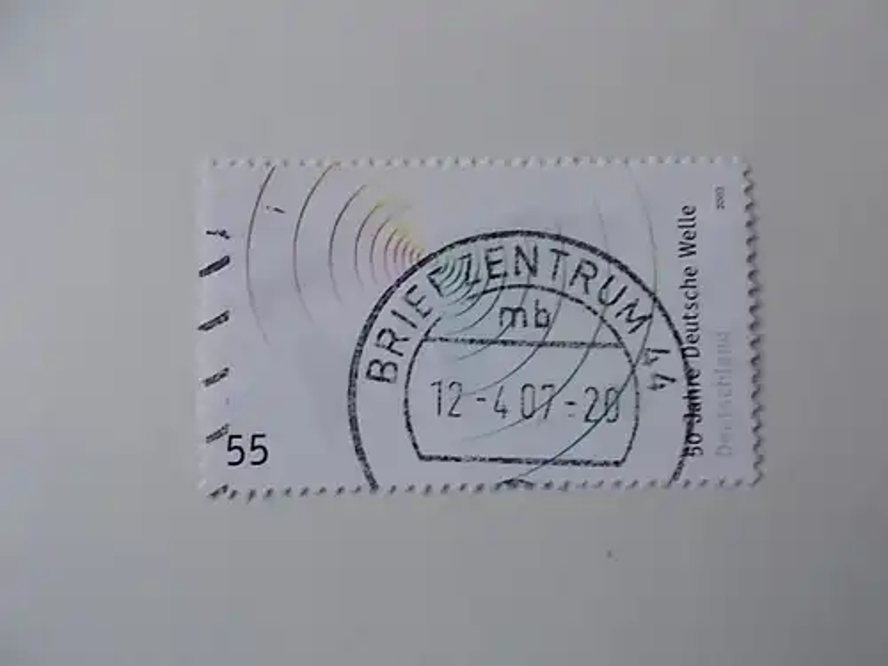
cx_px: 444
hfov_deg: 67.3
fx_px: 667
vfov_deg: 53.1
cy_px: 333
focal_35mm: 26
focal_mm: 4.6
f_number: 3.2
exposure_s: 1/13
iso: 200
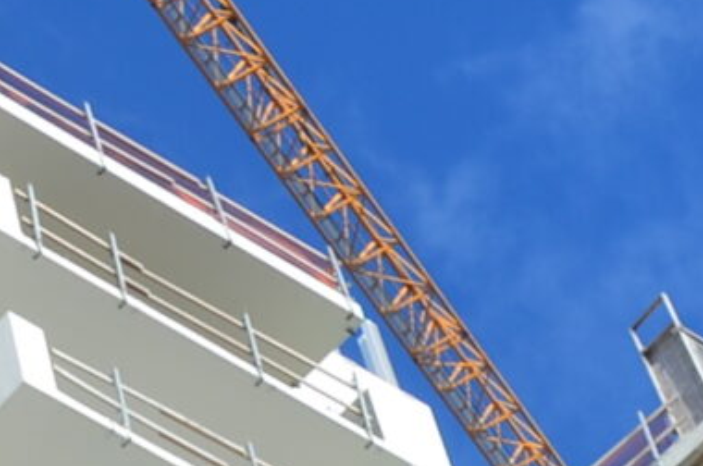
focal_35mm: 202
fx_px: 3938
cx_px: -387
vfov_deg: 6.8
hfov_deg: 9.9
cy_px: 224
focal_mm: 20
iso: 100
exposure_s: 1/160
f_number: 11
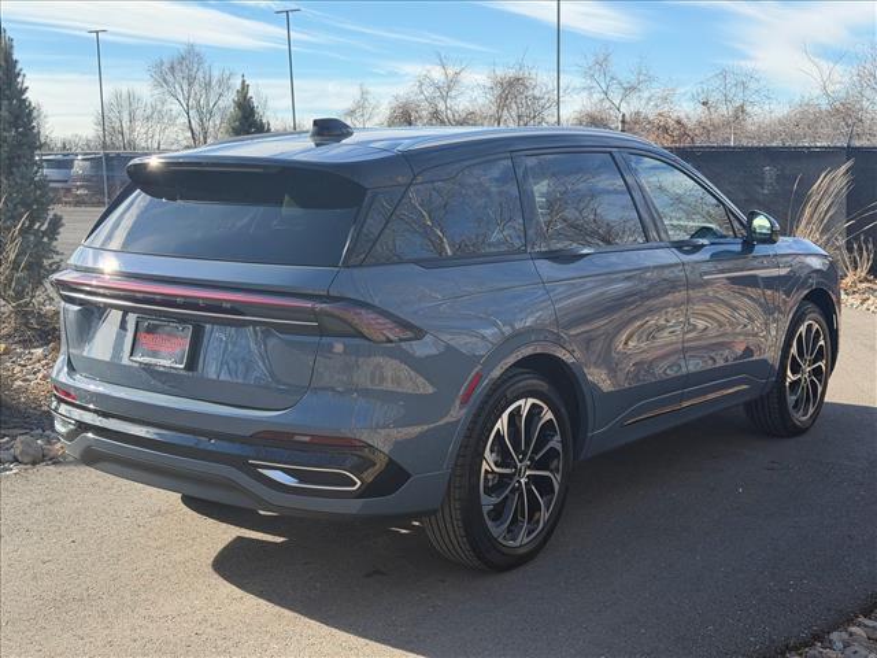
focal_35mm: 48
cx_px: 438
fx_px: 1216
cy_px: 329
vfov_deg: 30.3
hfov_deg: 39.7
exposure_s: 1/1838
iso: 100
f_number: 1.78
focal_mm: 6.76
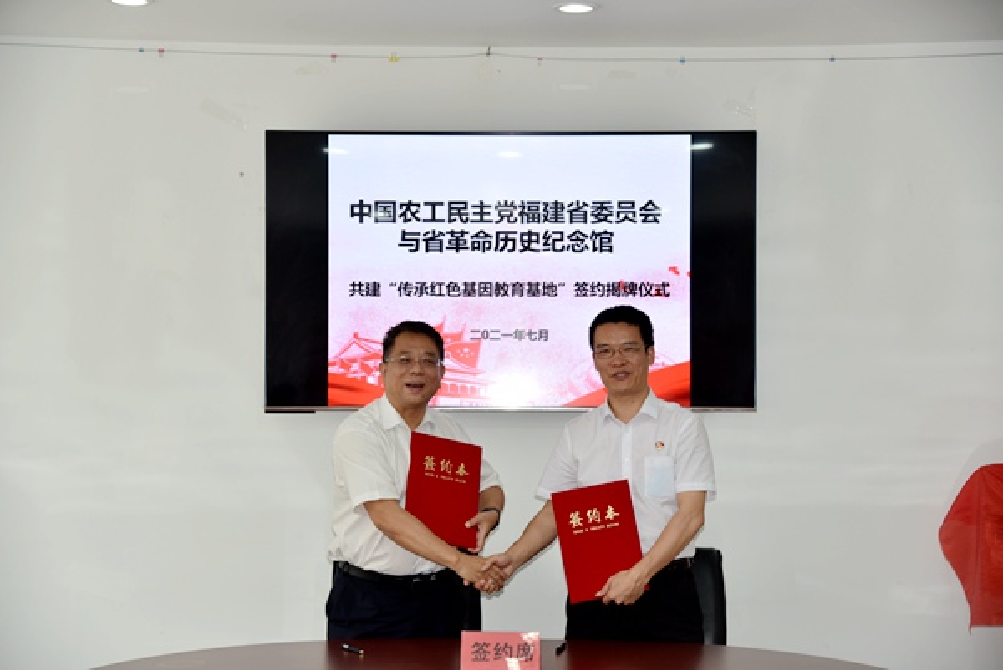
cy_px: 335
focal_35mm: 70
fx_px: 1952
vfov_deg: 19.5
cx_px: 502
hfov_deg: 28.8
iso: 800
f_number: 5
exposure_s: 1/125
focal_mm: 70
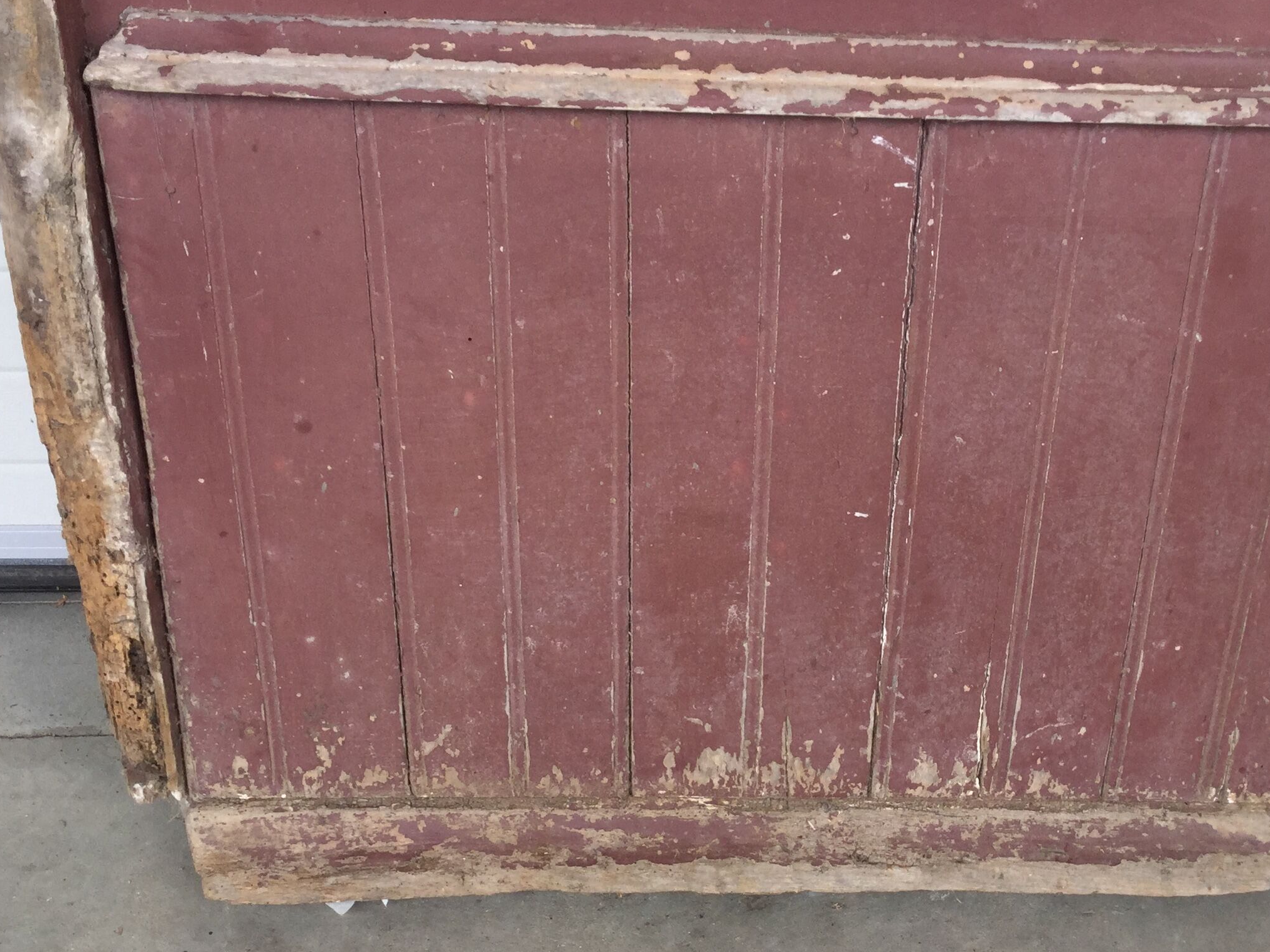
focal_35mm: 50
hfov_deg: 38.0
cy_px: 681
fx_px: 1834
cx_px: 786
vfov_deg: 28.8
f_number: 2.4
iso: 25
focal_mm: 3.3
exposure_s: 1/100
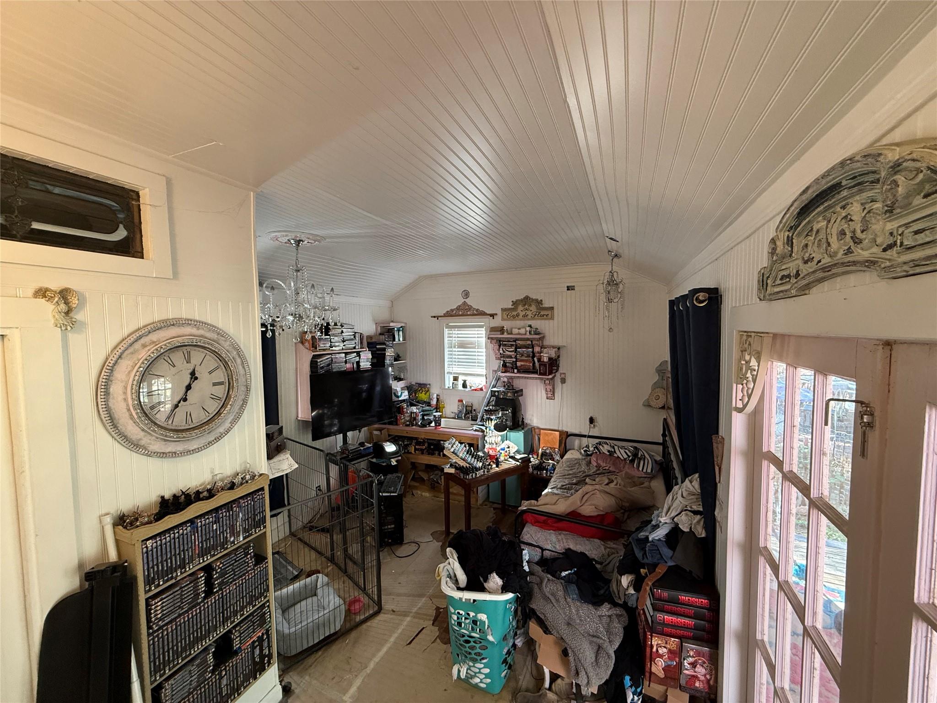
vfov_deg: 85.7
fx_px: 379
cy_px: 352
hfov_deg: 102.1
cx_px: 468
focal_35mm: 14
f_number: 2.2
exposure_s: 1/60
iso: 320
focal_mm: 2.22
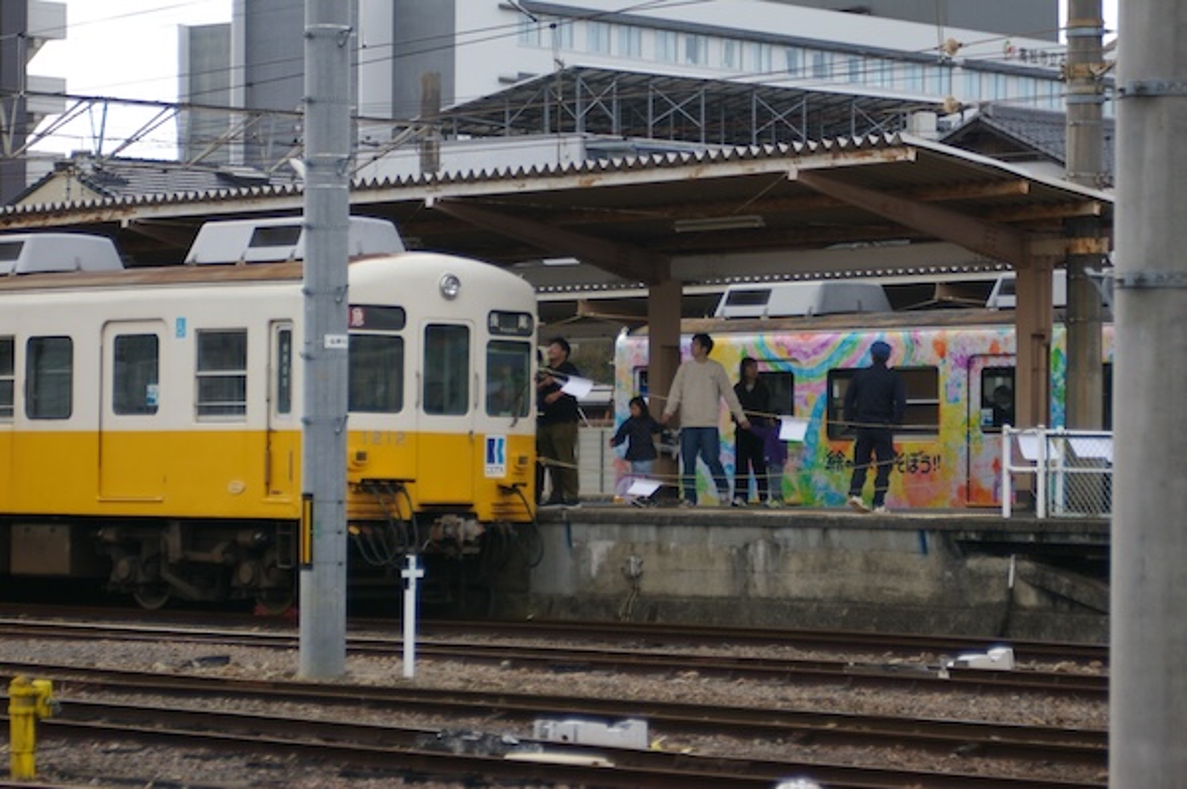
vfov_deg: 10.4
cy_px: 394
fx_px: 4349
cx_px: 594
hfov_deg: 15.5
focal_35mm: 132
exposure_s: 1/750
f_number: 5.6
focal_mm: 88
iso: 400
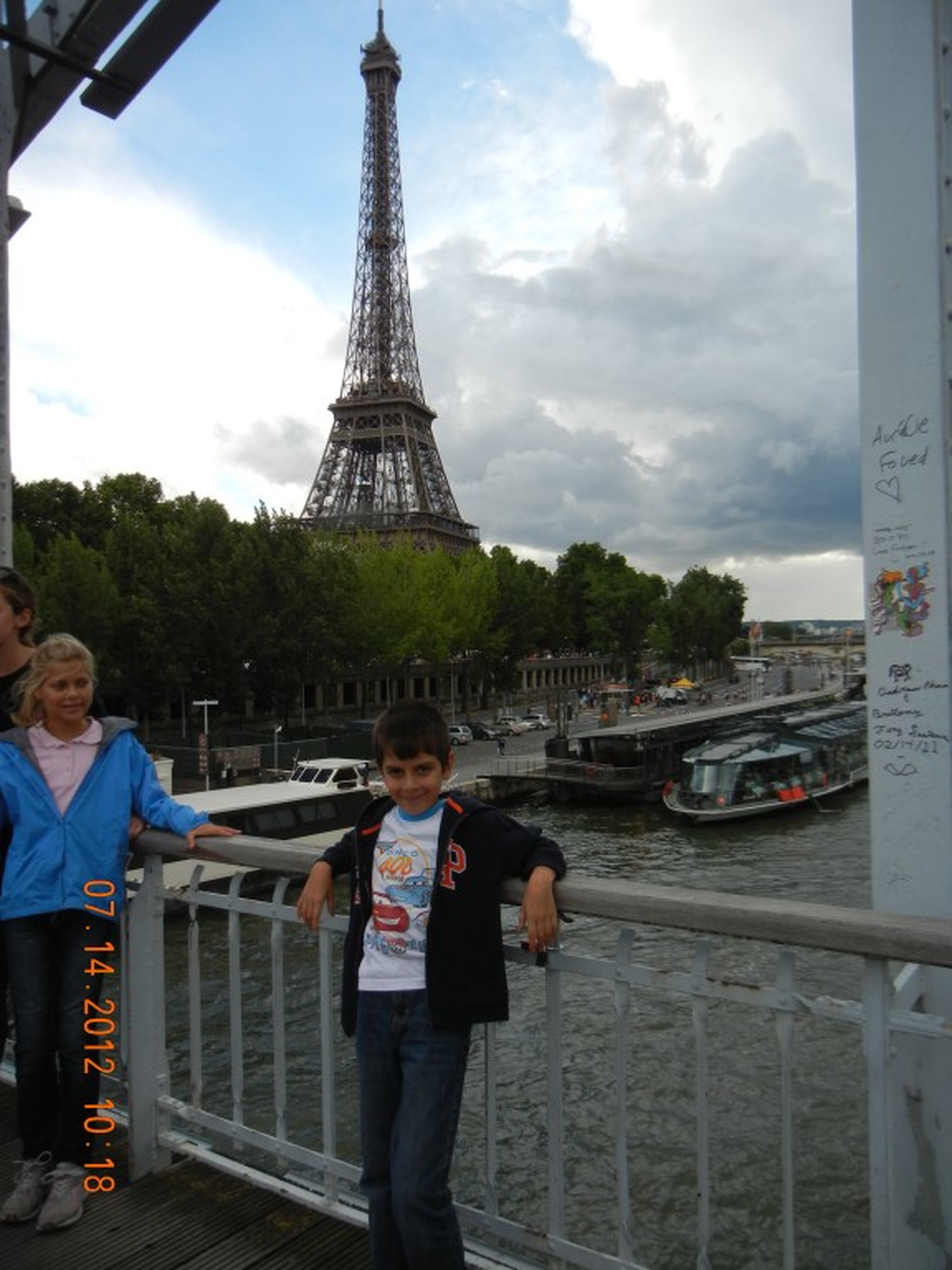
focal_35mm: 30
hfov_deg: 46.8
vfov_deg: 60.0
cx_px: 476
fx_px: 1100
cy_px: 635
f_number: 3.5
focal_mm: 5.4
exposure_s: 1/743
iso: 160
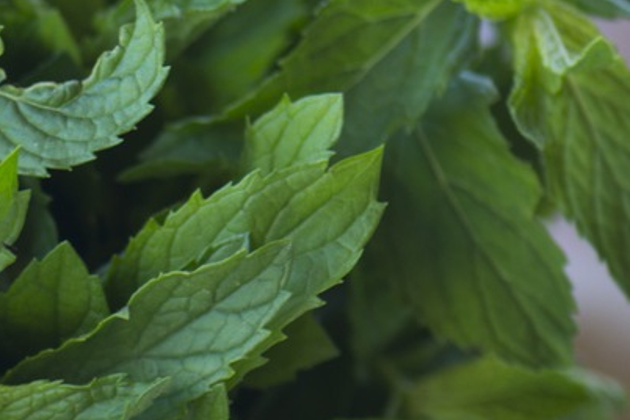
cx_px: -373
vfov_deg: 2.6
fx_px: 9152
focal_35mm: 523
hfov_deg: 3.9
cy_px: 316
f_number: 4
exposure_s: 1/60
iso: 100
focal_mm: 105
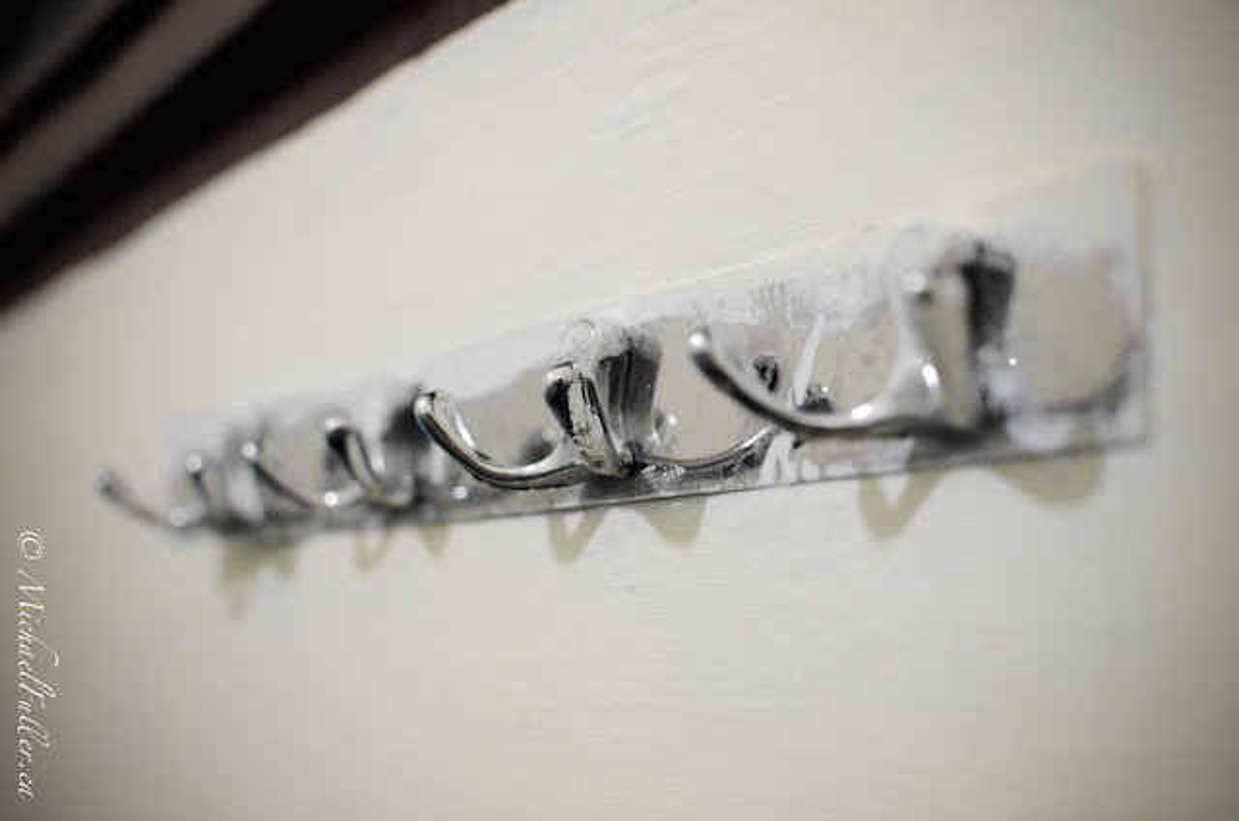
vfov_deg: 25.6
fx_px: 1803
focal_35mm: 52
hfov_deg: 37.9
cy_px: 410
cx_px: 620
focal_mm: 35
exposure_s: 1/100
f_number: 3.5
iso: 1600
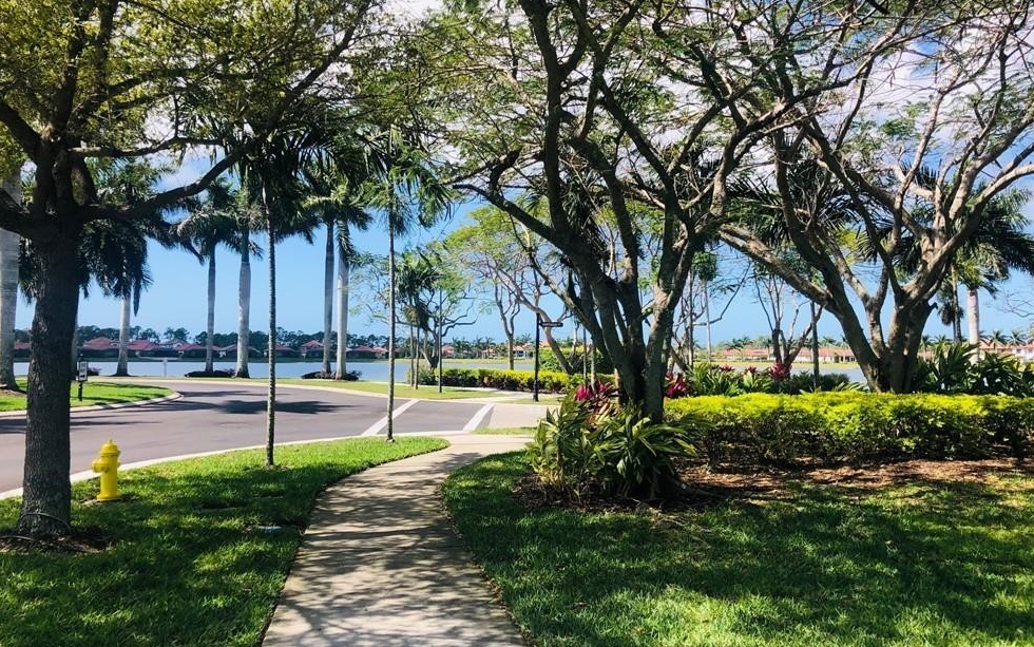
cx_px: 522
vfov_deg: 40.6
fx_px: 874
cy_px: 305
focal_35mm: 31
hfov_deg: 61.2
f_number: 1.8
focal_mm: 3.99
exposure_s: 1/1156
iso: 20
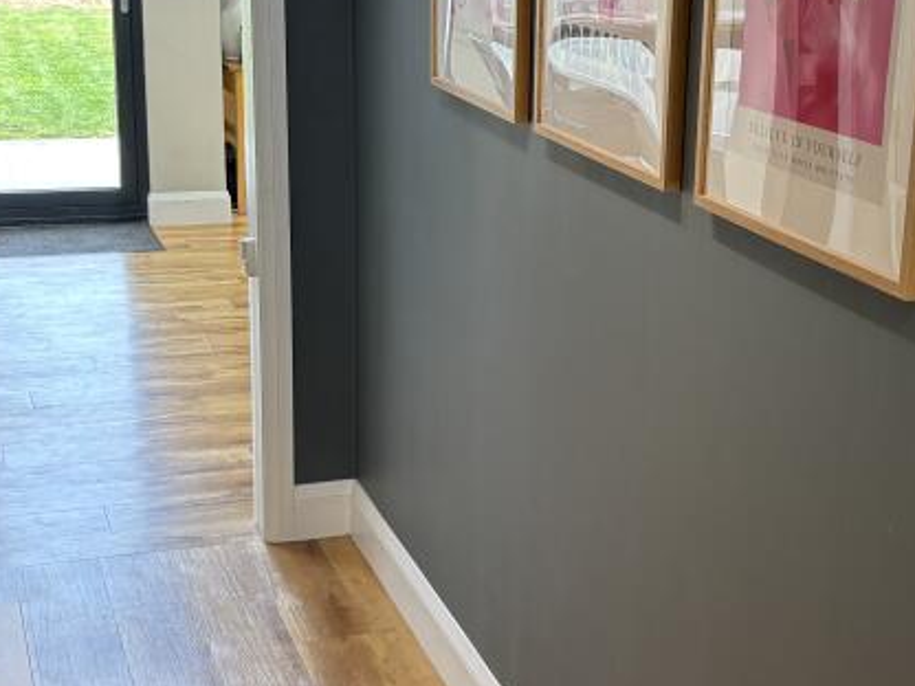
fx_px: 1692
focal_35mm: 64
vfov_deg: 22.9
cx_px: 572
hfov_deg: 30.1
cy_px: 356
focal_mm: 5.96
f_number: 1.6
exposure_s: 1/100
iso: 80
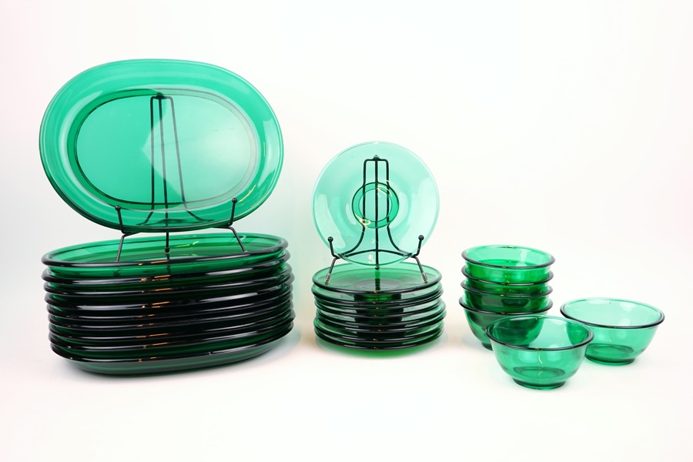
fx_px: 712
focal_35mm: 37
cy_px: 231
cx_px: 346
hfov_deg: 51.9
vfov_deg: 35.9
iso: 100
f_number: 4
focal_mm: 37
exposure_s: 1/60
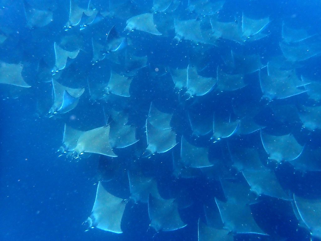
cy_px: 120
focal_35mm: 25
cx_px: 160
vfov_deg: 54.9
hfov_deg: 69.4
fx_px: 232
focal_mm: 4.5
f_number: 2.8
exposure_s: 1/200
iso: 100
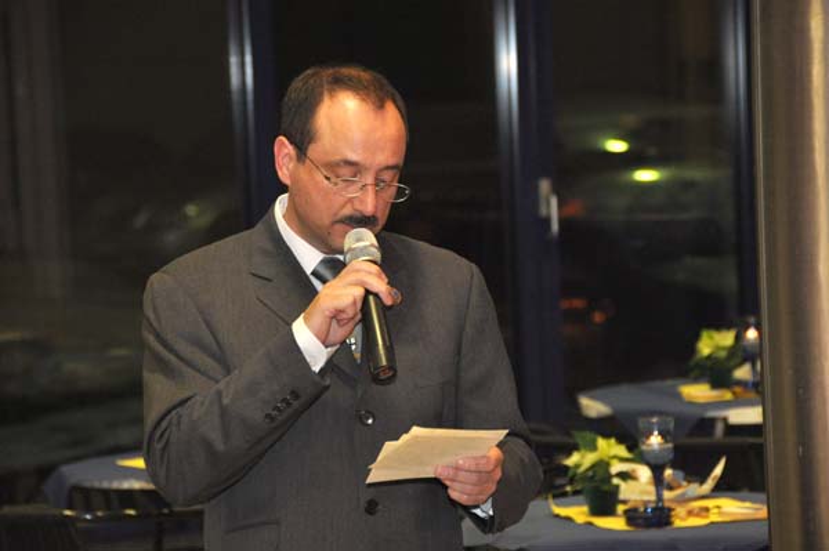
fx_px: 3865
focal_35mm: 168
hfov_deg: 12.2
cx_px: 414
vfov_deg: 8.2
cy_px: 276
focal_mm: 112
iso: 1100
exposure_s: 1/60
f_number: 5.3
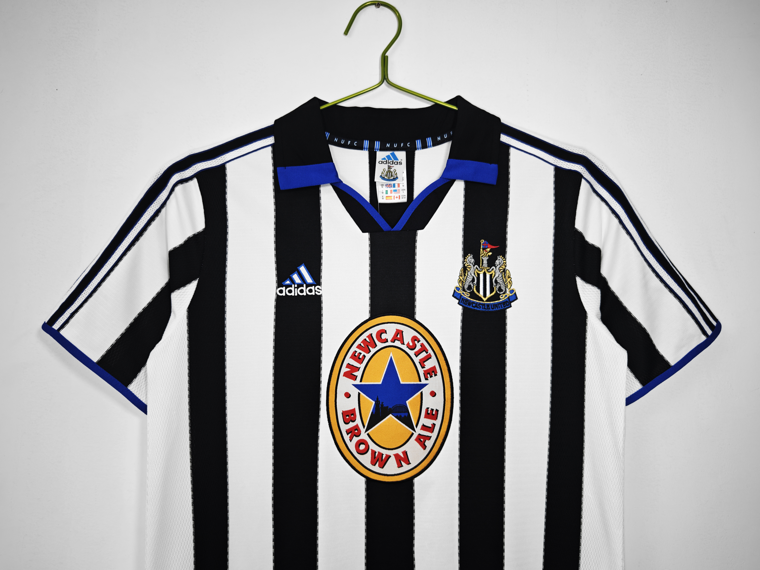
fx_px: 505
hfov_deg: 73.9
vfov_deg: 58.9
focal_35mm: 23
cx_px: 380
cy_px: 285
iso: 100
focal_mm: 8.67
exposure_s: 1/120
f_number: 1.75
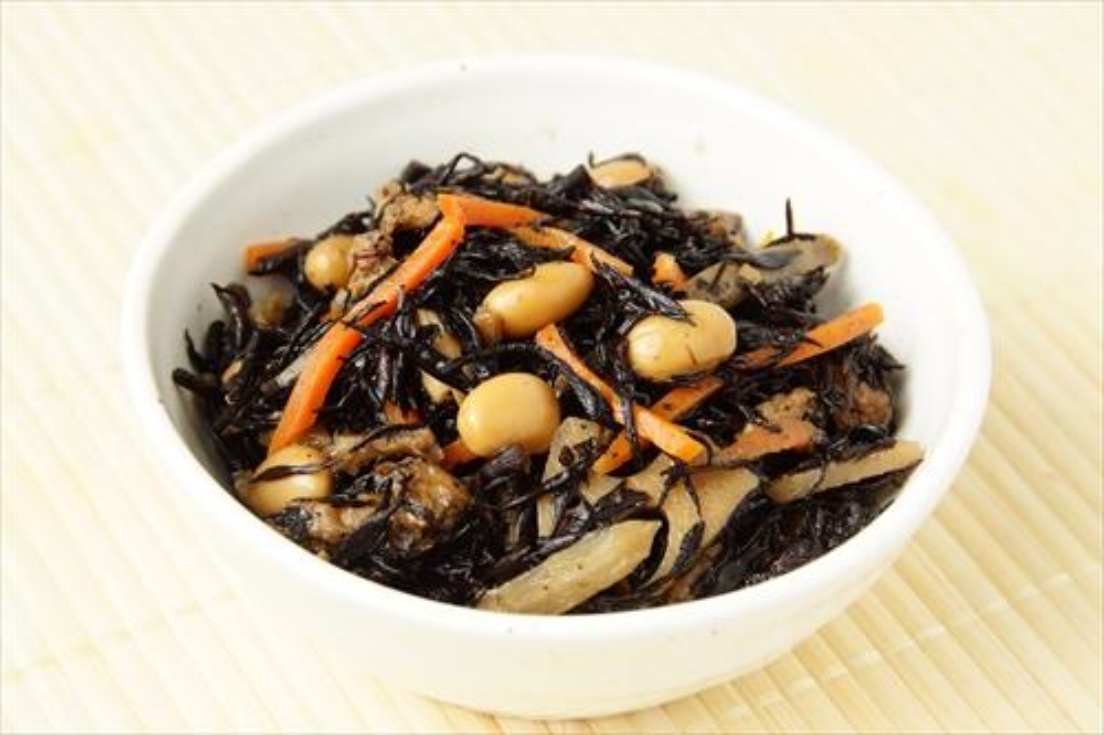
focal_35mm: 135
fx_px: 4138
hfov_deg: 15.2
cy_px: 368
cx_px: 552
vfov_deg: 10.2
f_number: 10
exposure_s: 1/125
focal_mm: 90
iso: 320
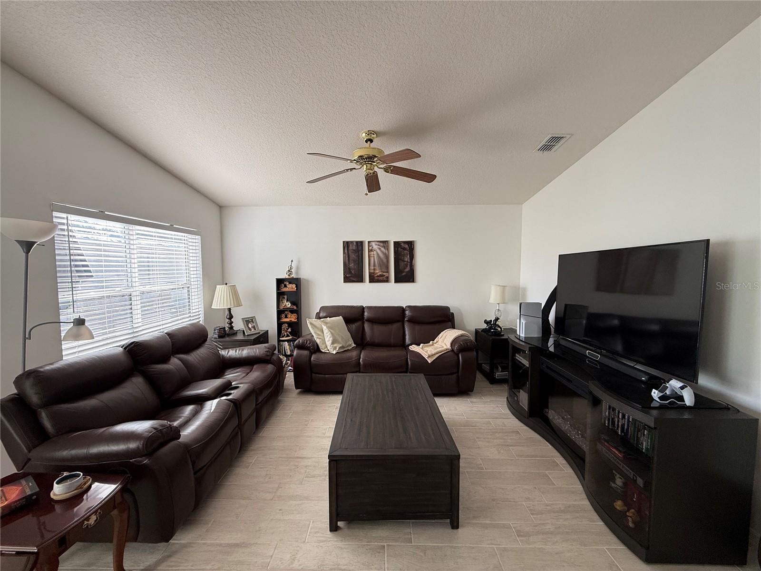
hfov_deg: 102.1
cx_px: 380
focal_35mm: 14
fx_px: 308
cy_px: 286
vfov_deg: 85.7
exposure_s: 1/99
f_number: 2.2
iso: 80
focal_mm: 2.22
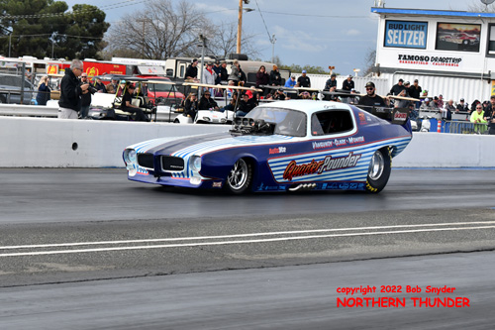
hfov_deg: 19.5
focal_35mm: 105
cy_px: 165
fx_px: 1443
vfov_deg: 13.0
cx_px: 248
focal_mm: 70
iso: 200
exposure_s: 1/1000
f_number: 5.6
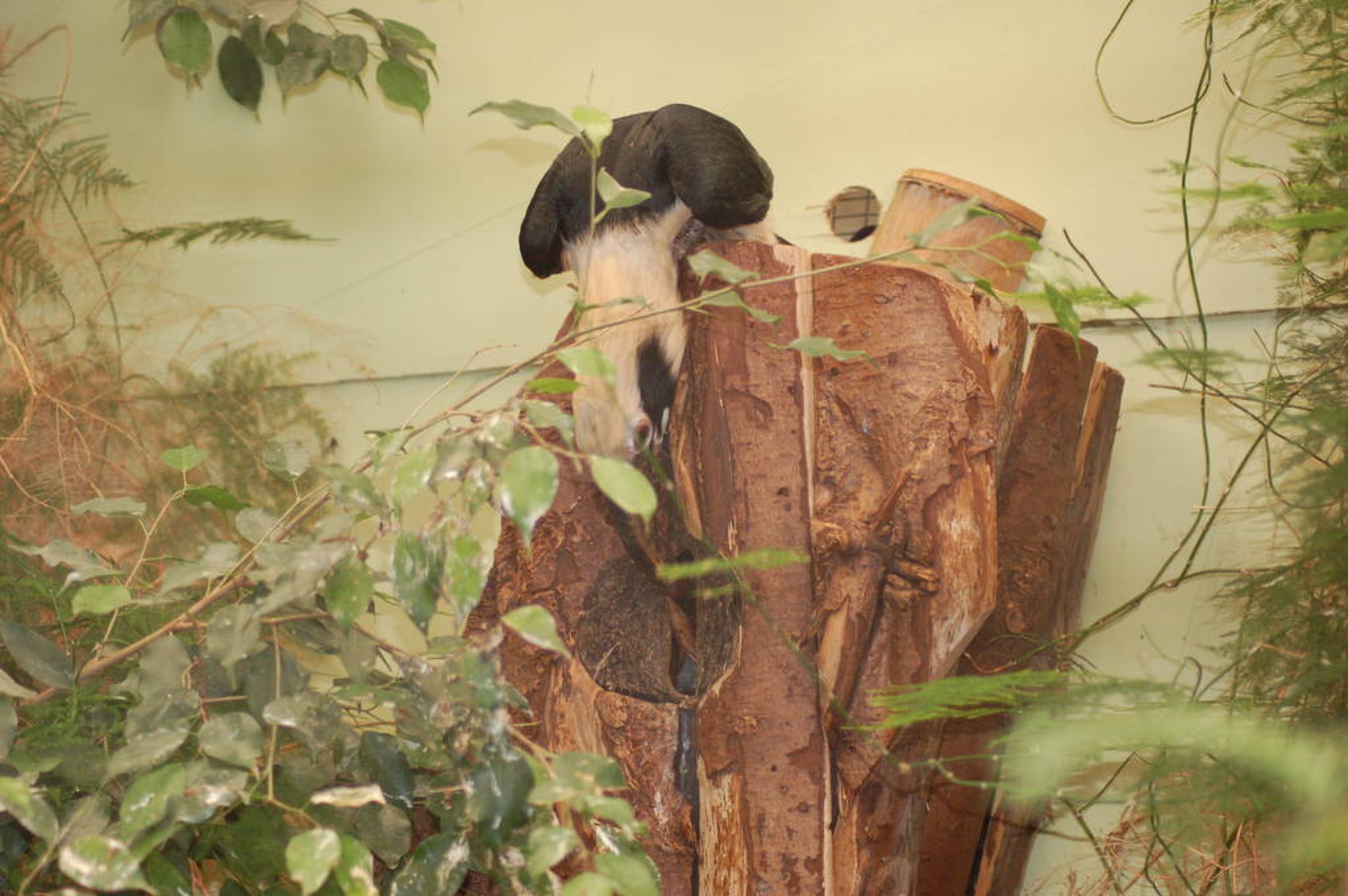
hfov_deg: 19.5
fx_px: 3928
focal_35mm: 105
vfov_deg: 13.0
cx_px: 674
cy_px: 448
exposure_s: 1/60
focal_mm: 70
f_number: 4
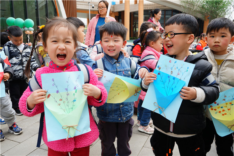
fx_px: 201
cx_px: 117
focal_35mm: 31
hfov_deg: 60.3
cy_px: 78
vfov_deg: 42.3
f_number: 11
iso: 320
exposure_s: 1/60
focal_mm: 31
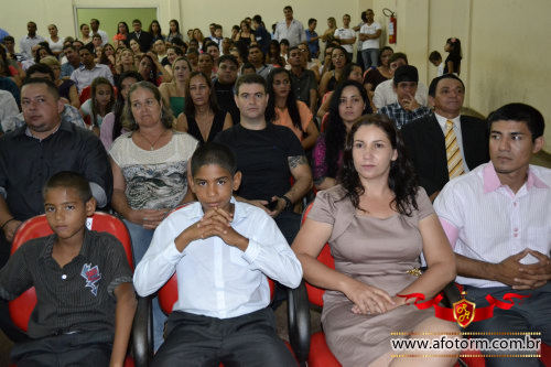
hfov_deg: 57.2
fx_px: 505
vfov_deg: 39.9
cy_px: 184
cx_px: 276
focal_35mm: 33
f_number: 3.8
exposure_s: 1/60
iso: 3200
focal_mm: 22
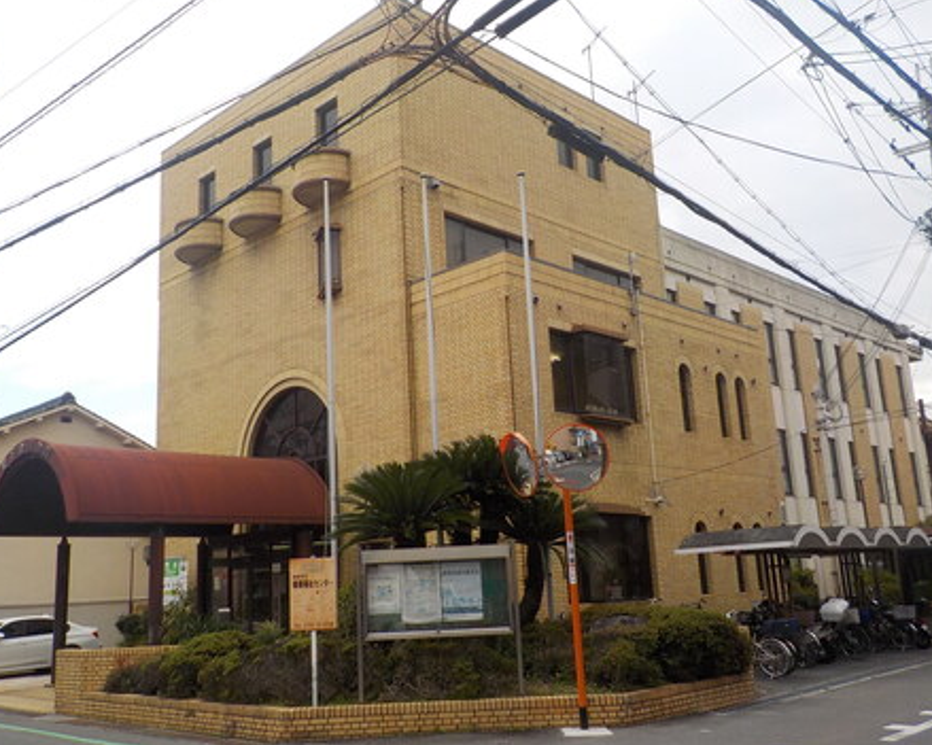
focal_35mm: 32
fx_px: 882
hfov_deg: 55.7
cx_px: 446
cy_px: 367
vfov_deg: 45.8
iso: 125
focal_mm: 4.1
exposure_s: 1/320
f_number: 3.3
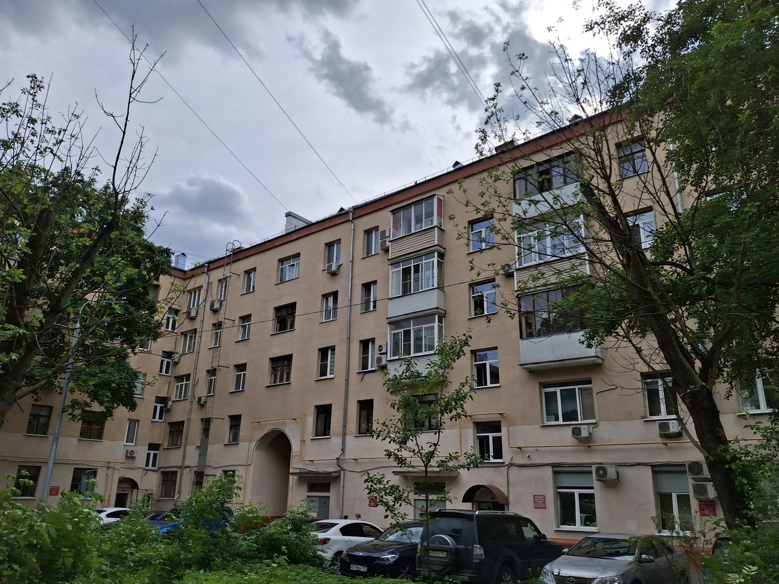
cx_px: 390
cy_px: 292
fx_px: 563
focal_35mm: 25
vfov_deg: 54.9
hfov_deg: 69.4
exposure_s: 1/5000
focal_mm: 4.69
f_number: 1.8
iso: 32
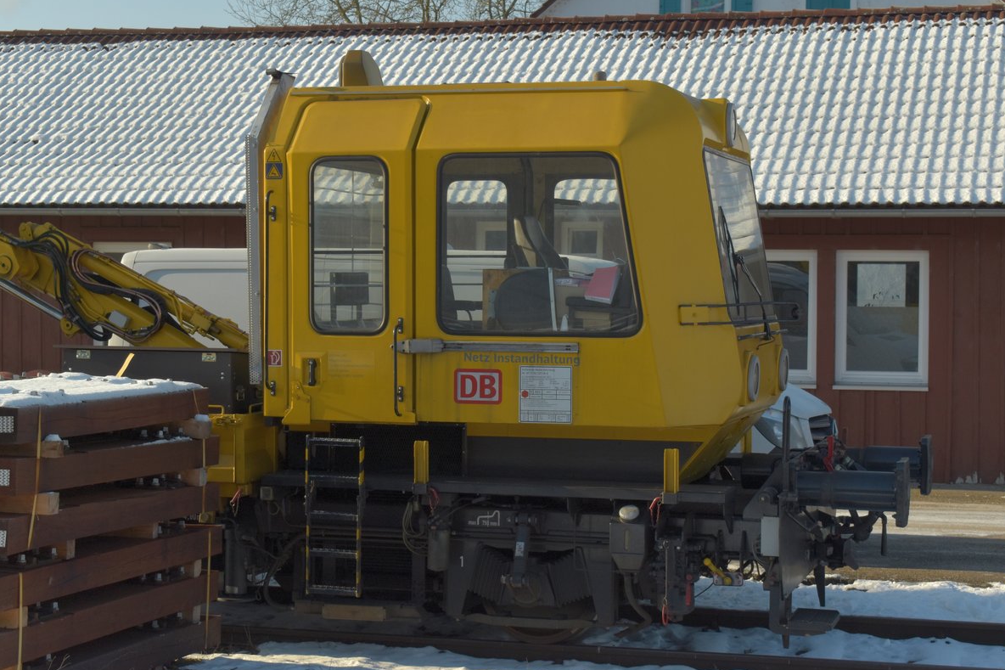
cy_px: 335
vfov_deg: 18.7
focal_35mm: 73
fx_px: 2037
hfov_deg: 27.7
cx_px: 508
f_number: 10
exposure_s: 1/640
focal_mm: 48
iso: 250
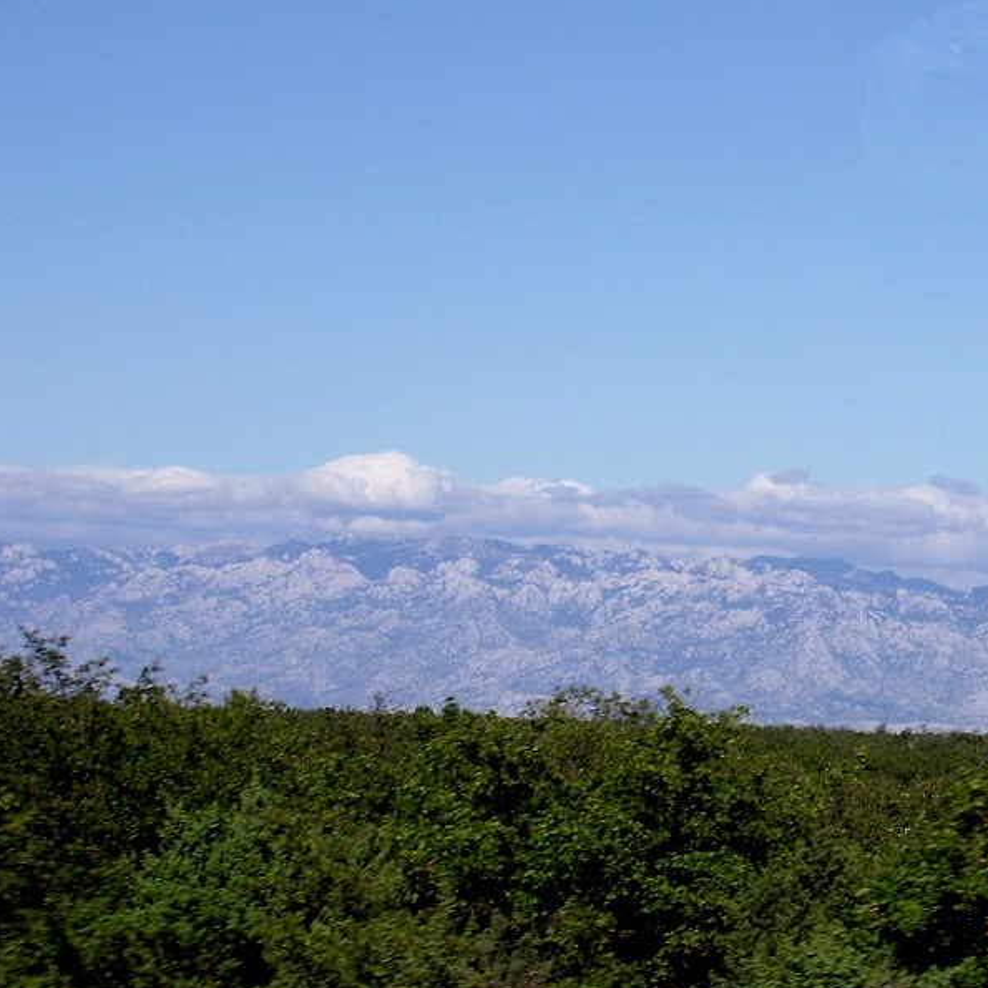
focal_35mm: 135
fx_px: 4359
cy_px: 569
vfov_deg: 12.9
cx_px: 796
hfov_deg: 12.9
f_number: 5
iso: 71
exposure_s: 1/272
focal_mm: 17.4
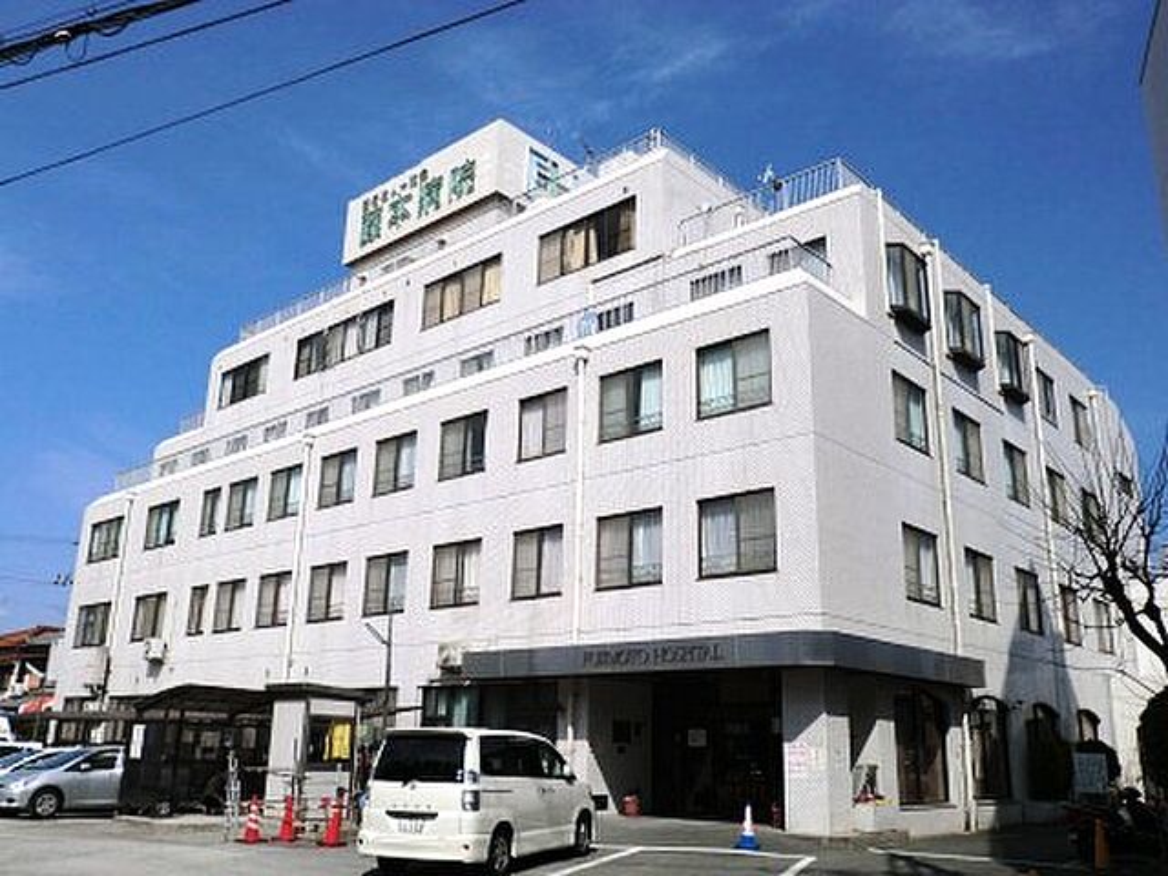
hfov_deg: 56.8
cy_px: 438
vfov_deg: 44.2
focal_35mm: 32
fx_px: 1080
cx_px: 584
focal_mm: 5.8
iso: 50
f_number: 8.8
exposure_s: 1/320
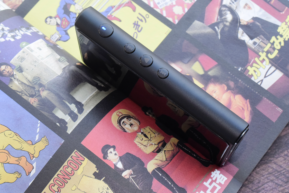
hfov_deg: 24.6
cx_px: 144
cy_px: 96
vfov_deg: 16.6
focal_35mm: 82
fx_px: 662
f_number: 14
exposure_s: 1/200
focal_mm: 55
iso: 3200
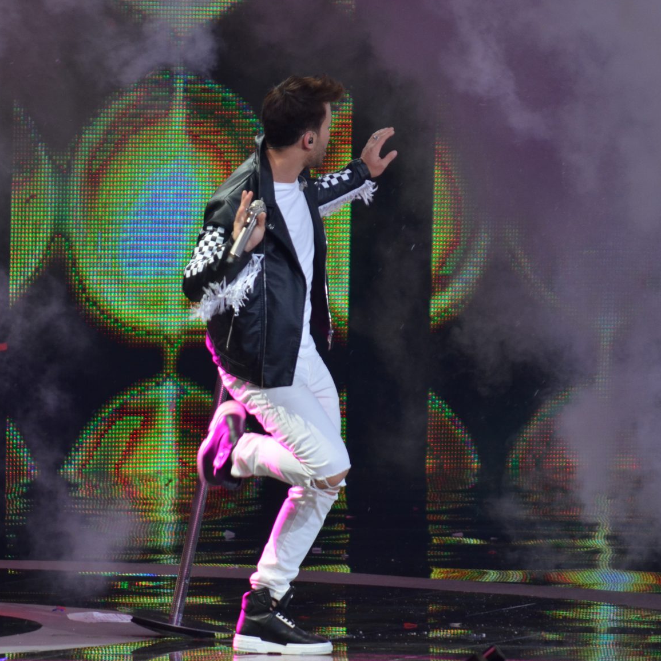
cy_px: 301
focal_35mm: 451
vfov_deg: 3.9
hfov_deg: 3.9
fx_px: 9743
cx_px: 258
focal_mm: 200
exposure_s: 1/125
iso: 800
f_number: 5.6
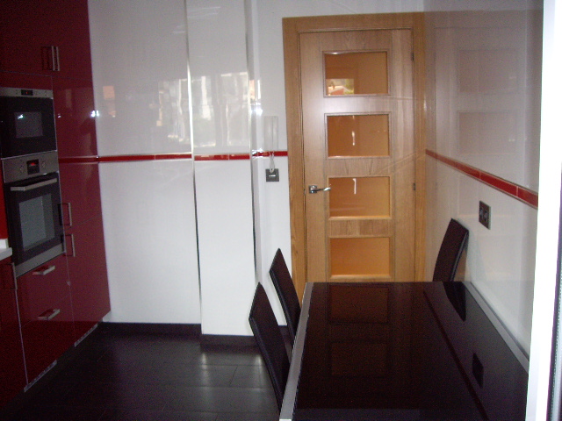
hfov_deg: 49.0
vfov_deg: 37.7
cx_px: 281
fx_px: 617
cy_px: 210
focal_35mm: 38
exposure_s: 1/40
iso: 200
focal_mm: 6.2
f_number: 2.7
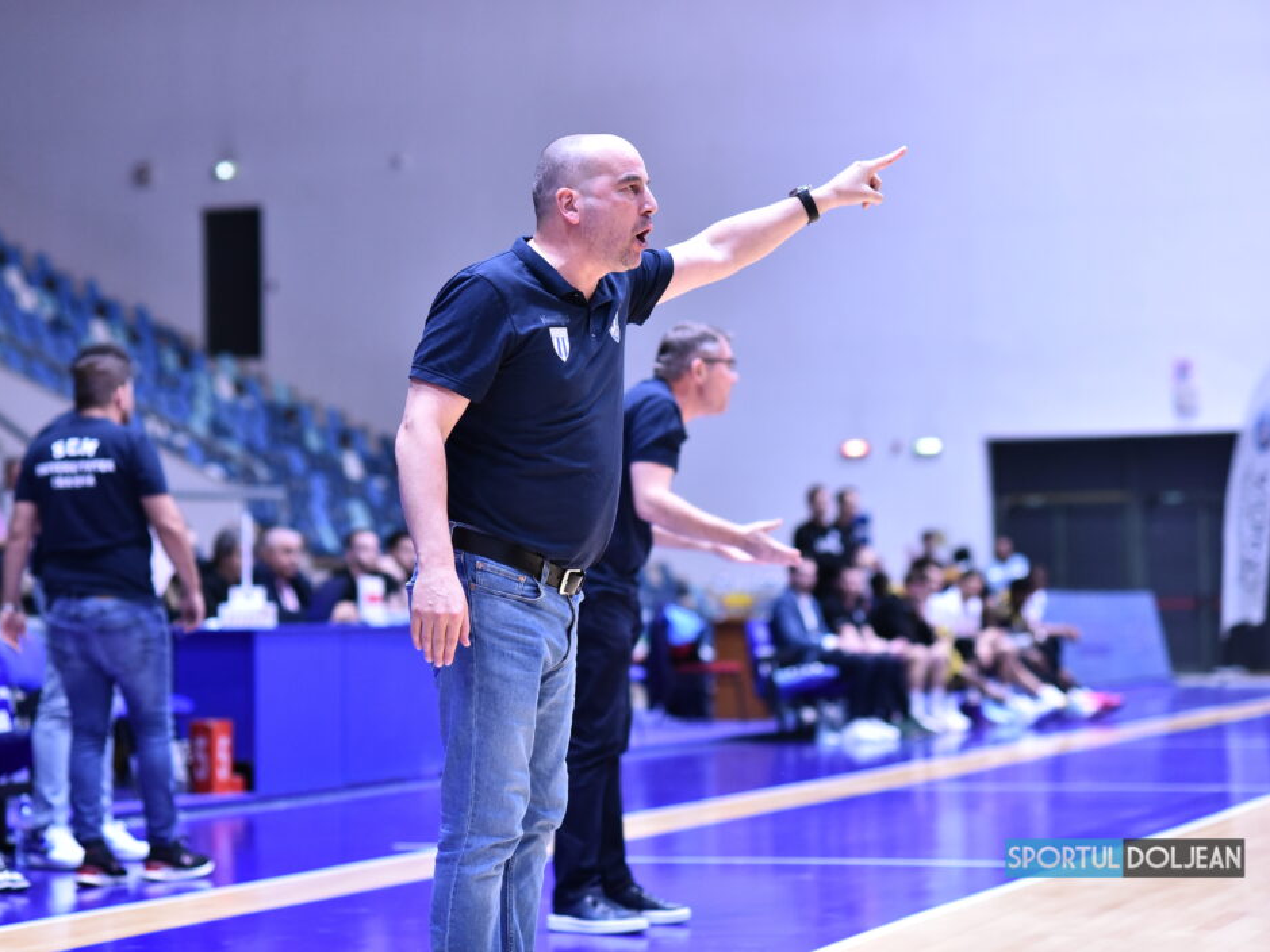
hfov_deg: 21.1
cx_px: 565
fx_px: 3412
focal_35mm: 93
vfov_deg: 15.9
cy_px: 471
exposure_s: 1/1600
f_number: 2.8
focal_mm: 85
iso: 3200
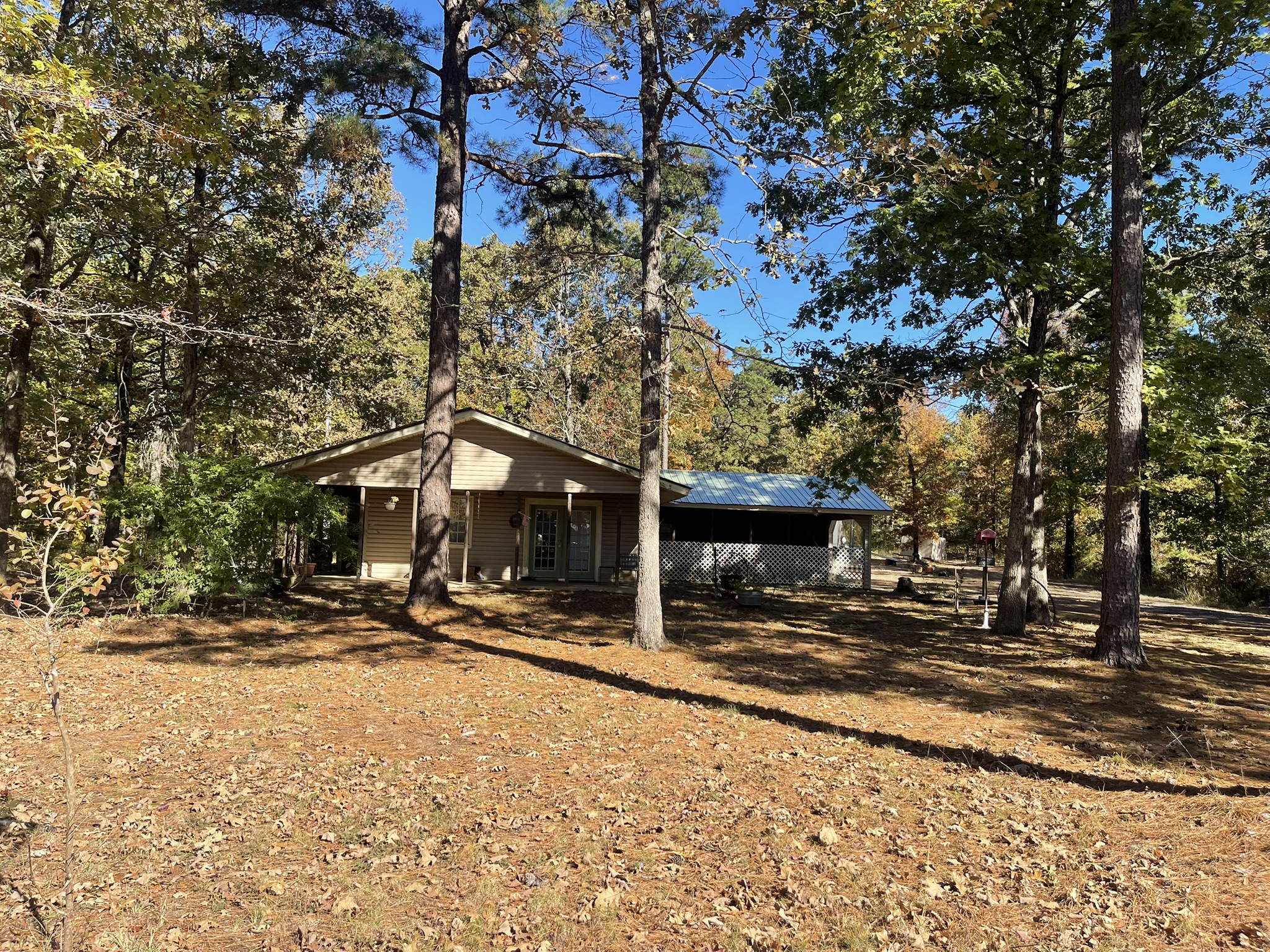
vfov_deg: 54.9
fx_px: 917
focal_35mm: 25
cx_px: 635
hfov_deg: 69.4
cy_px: 476
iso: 32
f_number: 1.6
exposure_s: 1/1370
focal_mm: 5.1
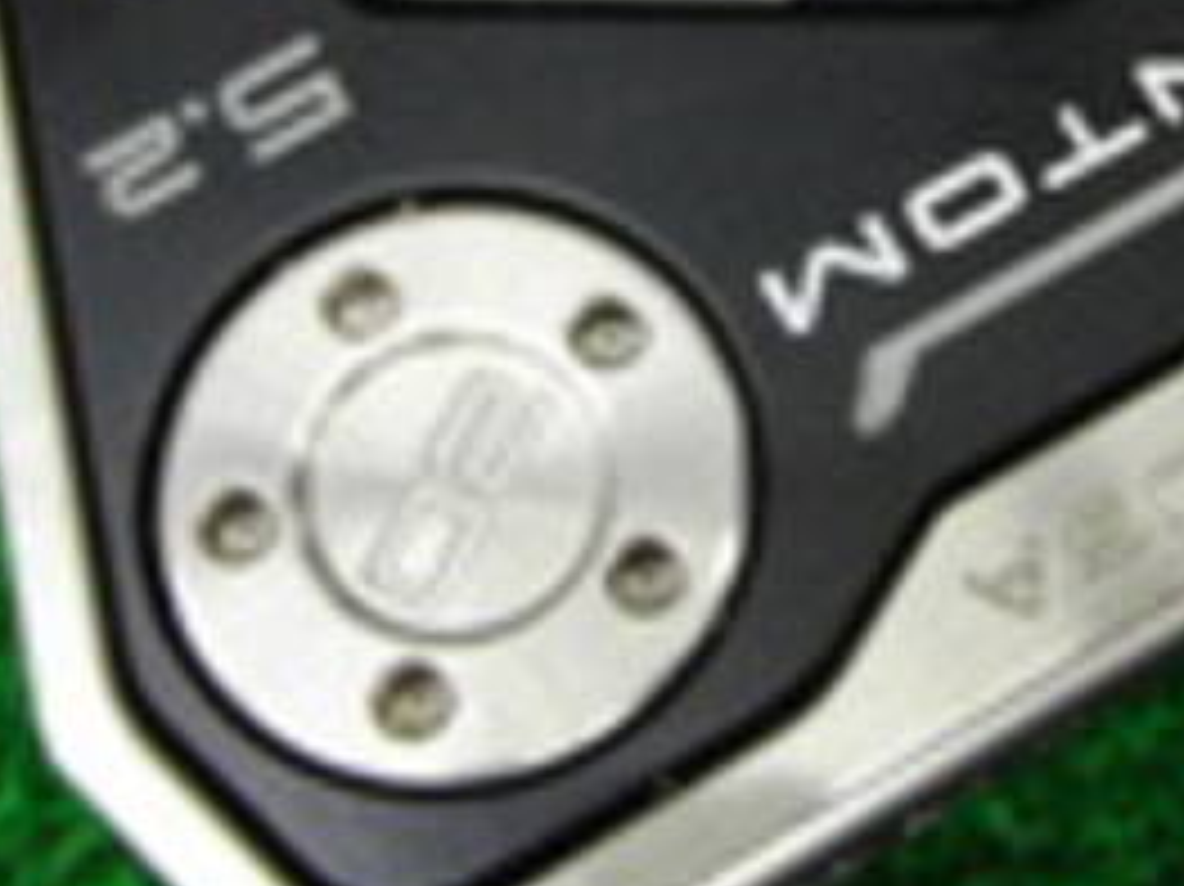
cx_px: 977
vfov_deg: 16.1
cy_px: 9
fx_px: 3077
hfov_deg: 21.5
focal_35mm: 90
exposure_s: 1/40
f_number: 3.6
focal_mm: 6.42
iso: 400
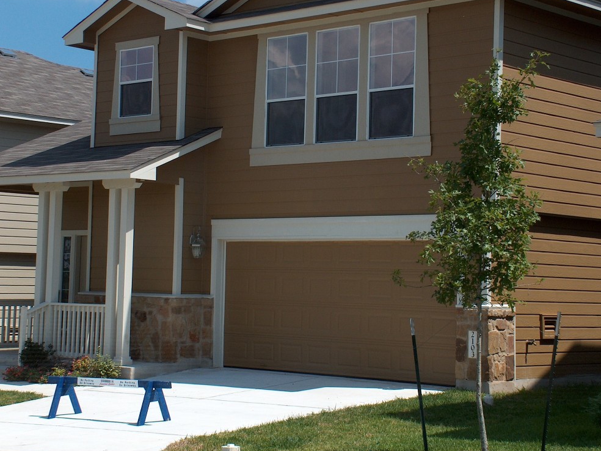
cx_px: 304
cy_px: 220
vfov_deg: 19.6
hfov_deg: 26.0
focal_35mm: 75
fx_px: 1302
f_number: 8.19
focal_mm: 14.73
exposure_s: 1/310
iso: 100
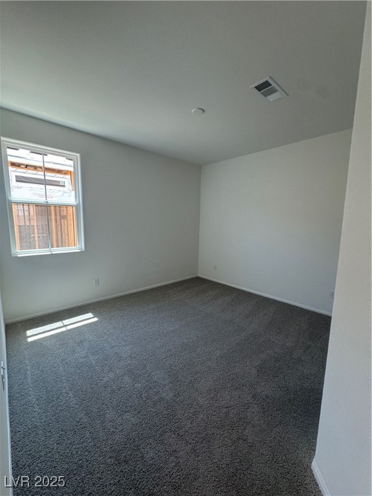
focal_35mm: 14
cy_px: 248
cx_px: 186
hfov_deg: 85.7
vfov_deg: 102.1
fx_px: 201
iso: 160
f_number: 2.2
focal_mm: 2.22
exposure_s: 1/120
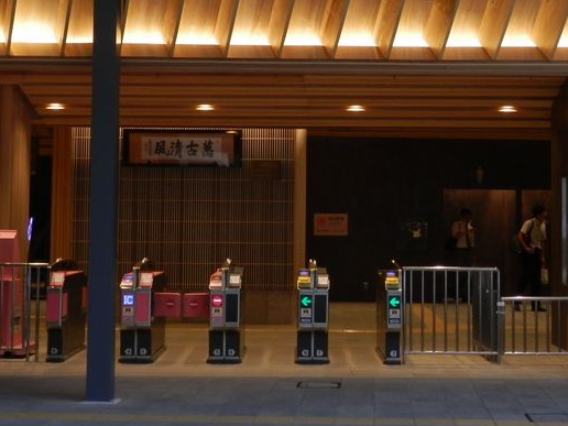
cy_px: 129
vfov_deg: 19.3
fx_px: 1247
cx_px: 339
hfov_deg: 25.6
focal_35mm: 76
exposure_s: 1/50
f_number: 4
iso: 200
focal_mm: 8.9
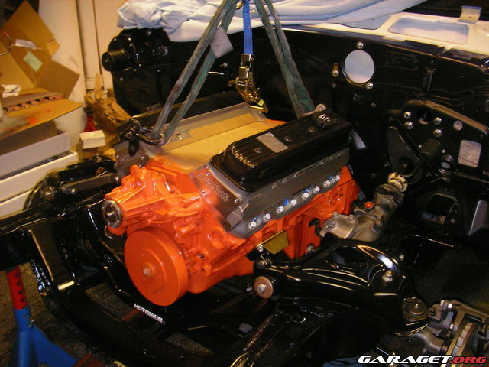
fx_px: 537
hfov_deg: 49.0
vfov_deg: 37.7
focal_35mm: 38
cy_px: 184
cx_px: 244
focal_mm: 6.3
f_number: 3.5
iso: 200
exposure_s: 1/30
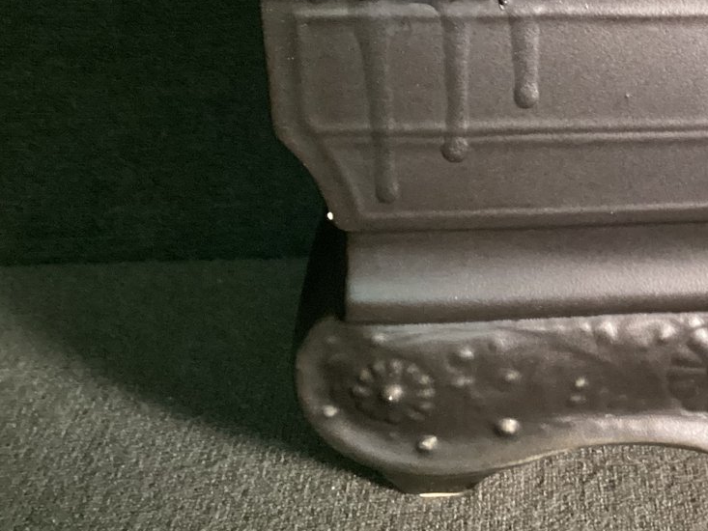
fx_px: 1309
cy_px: 97
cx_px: 684
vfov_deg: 22.6
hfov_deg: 28.6
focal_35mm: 64
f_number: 2.4
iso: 500
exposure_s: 1/30
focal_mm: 3.3
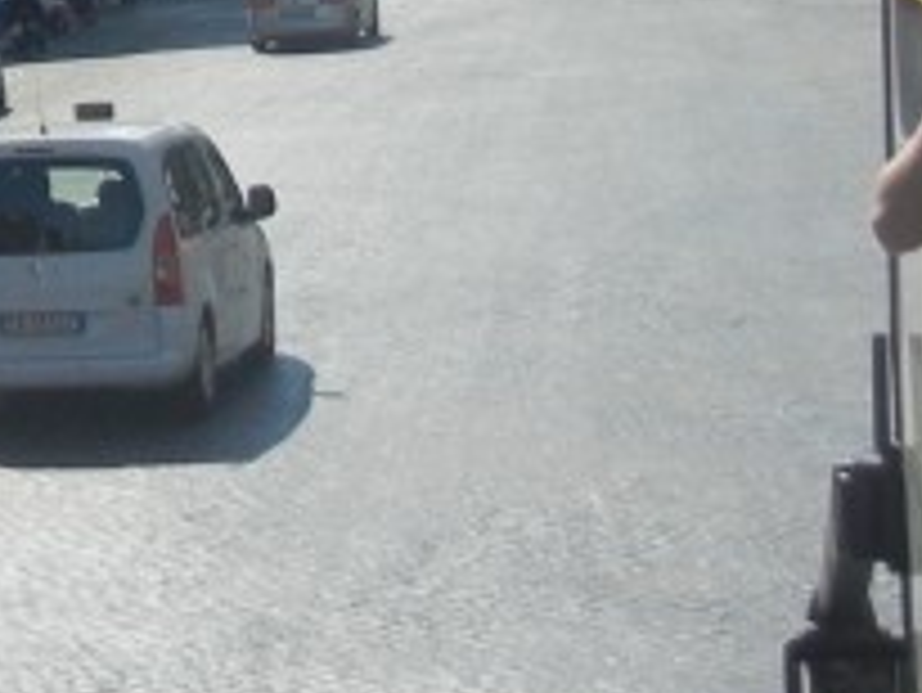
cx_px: -477
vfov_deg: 8.5
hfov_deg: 11.2
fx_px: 4531
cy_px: -464
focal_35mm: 170
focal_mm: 6.2
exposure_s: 1/412
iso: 160
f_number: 7.2
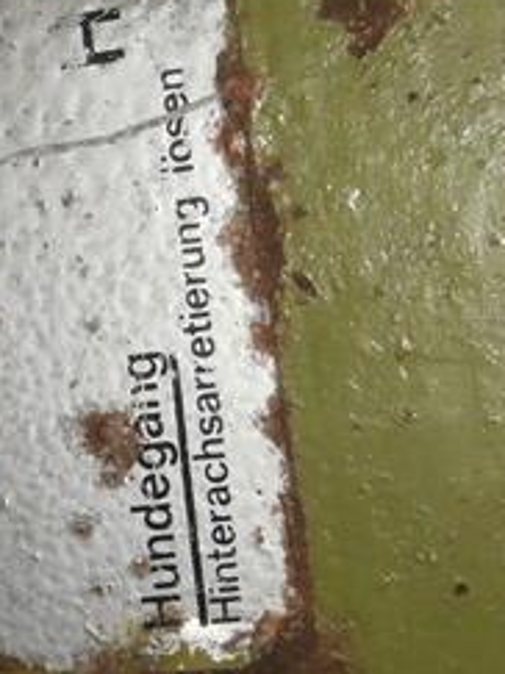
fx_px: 1947
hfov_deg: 14.4
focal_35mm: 100
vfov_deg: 19.6
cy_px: 411
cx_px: -72
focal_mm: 6.67
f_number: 3.9
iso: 200
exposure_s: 1/30
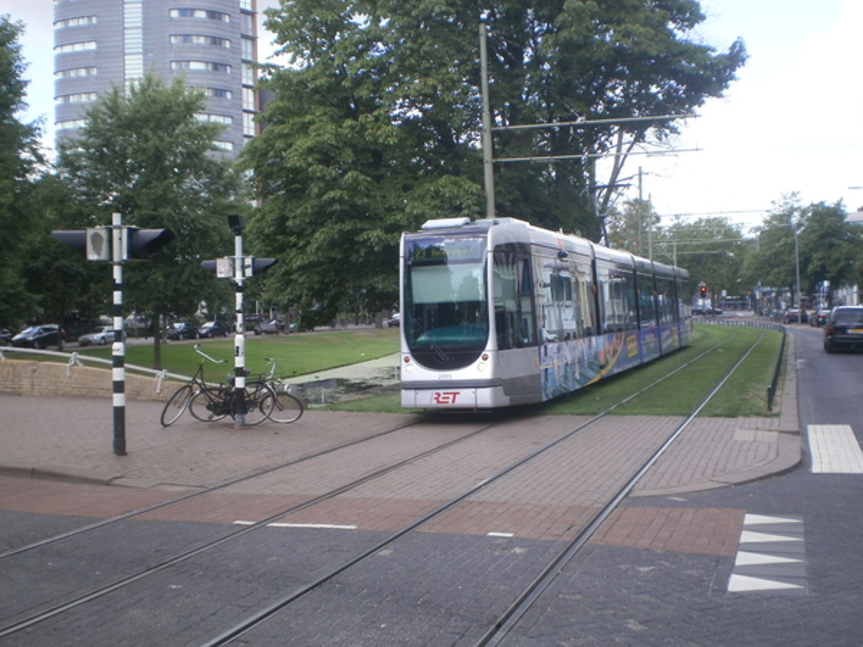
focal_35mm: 42
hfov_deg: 44.8
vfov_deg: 34.3
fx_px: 1047
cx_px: 432
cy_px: 324
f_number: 4.9
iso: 100
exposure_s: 1/160
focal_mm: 7.4
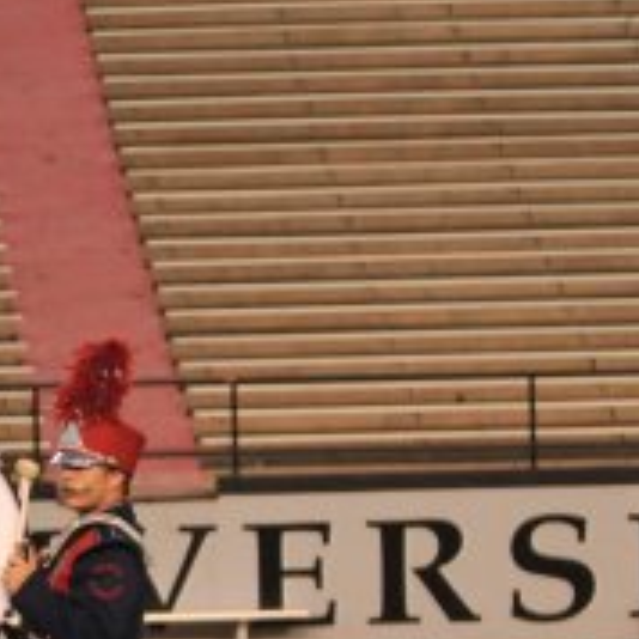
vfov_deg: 4.4
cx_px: -668
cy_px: 537
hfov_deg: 4.3
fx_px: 8354
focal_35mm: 400
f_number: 2.8
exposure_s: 1/640
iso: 800
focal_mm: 70
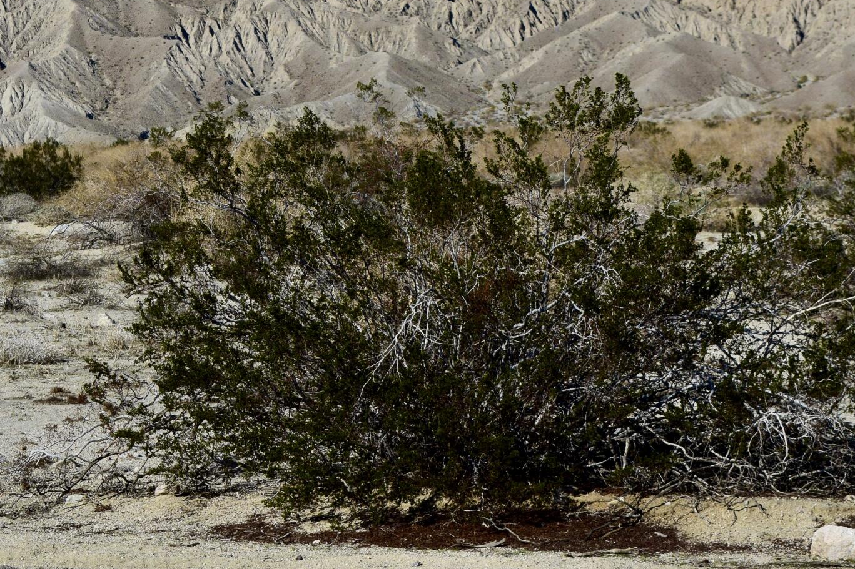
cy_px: 96
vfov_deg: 7.6
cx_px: 108
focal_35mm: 181
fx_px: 4300
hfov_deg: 11.3
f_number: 9
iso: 200
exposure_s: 1/800
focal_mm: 55
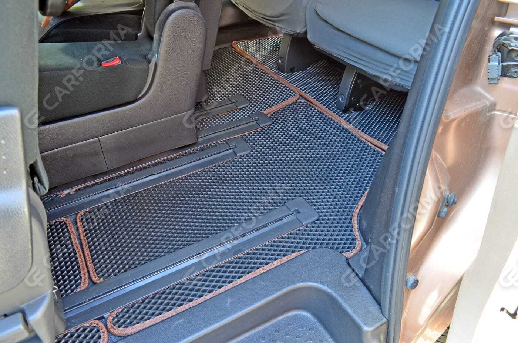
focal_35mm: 27
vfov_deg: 47.7
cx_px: 259
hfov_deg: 67.5
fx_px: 388
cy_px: 172
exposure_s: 1/15
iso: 400
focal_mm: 18
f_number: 8
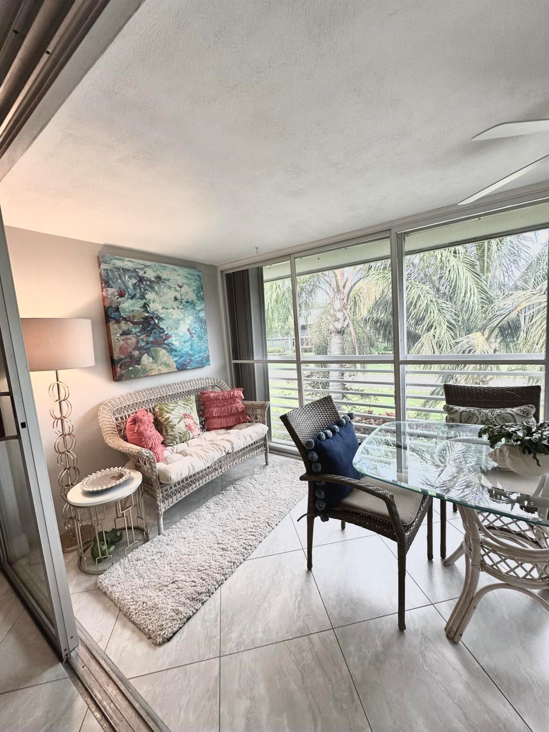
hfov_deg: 85.7
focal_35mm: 14
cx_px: 274
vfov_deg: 102.1
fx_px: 296
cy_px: 366
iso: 160
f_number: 2.2
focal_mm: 2.22
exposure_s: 1/120
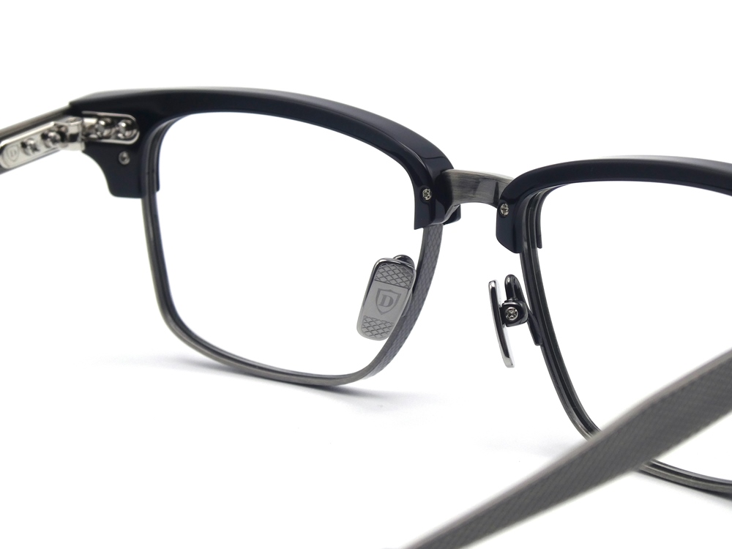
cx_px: 366
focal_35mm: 143
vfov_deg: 10.4
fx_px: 3024
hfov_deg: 13.8
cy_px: 274
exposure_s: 1/200
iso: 80
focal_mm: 25.6
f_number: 5.4
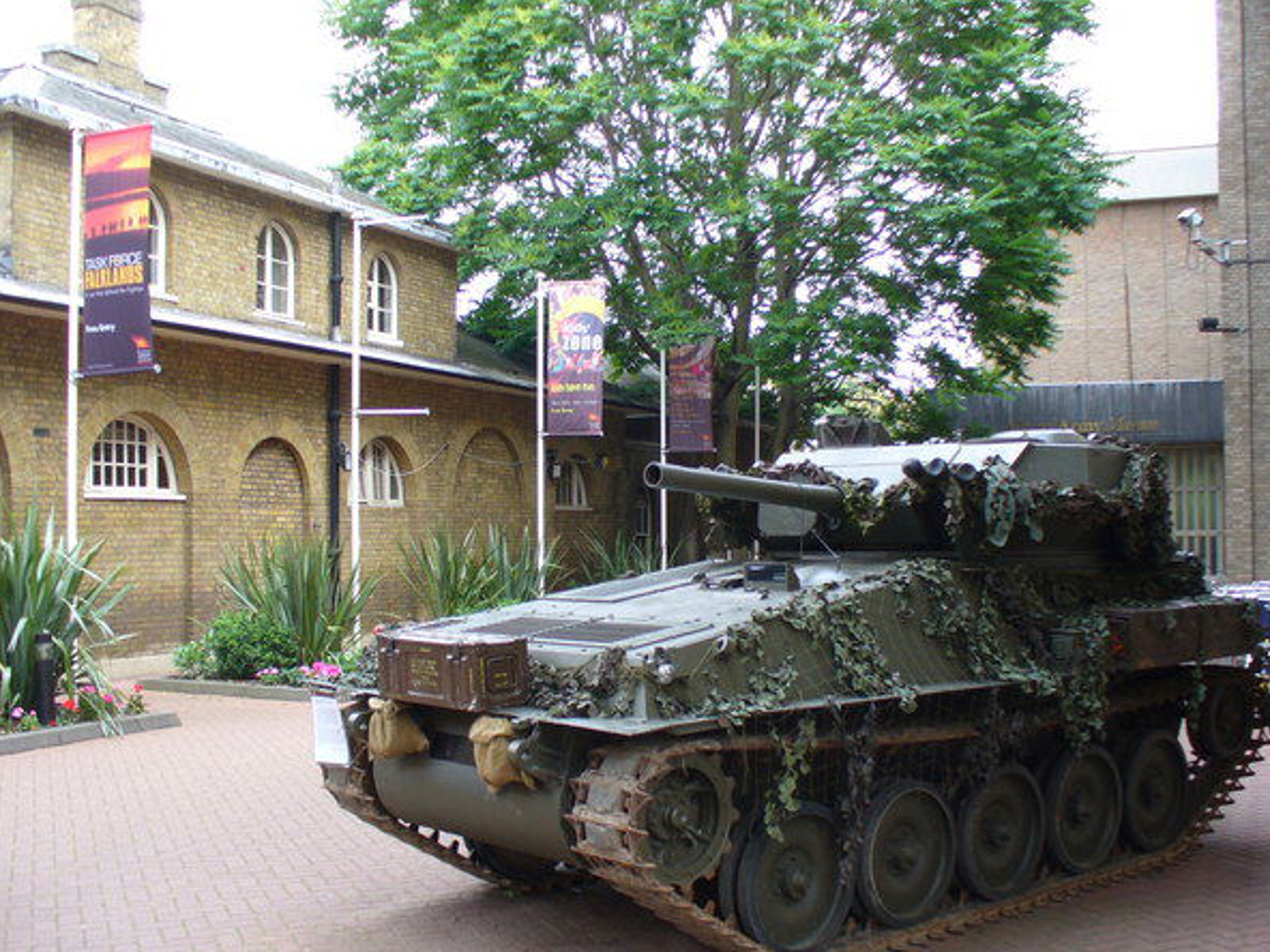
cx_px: 644
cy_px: 493
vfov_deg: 36.0
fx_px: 1468
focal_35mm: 40
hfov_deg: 46.8
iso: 80
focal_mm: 6.1
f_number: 2.8
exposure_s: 1/100
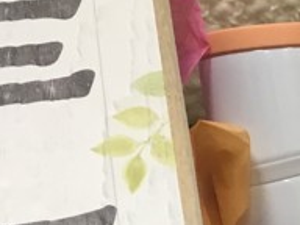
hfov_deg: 12.8
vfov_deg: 9.9
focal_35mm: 145
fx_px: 1257
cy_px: 337
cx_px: 478
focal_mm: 3.3
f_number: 2.4
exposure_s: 1/30
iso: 64
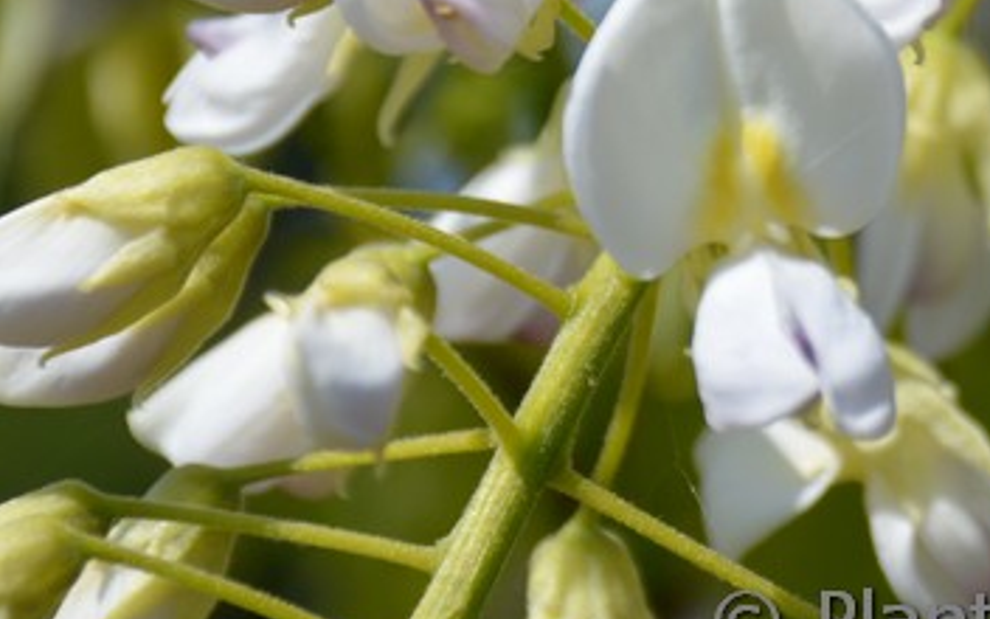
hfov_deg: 7.6
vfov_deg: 4.7
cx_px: 1122
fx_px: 7447
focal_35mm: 276
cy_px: -145
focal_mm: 62
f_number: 7.1
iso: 200
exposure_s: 1/800
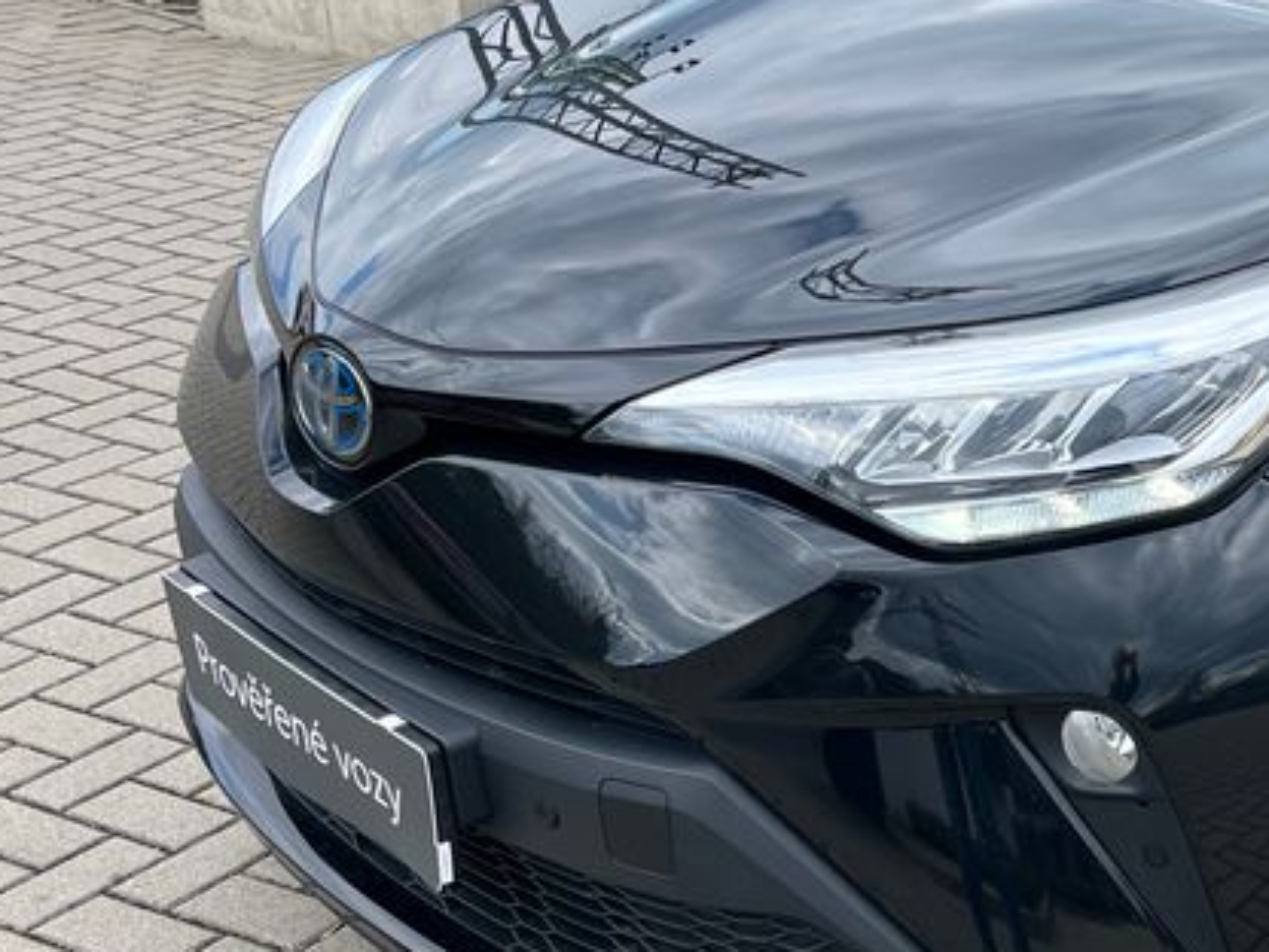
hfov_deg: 27.3
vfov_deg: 22.9
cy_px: 424
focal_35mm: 64
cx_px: 1446
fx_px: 2346
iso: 50
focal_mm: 5.1
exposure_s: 1/1175
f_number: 1.6
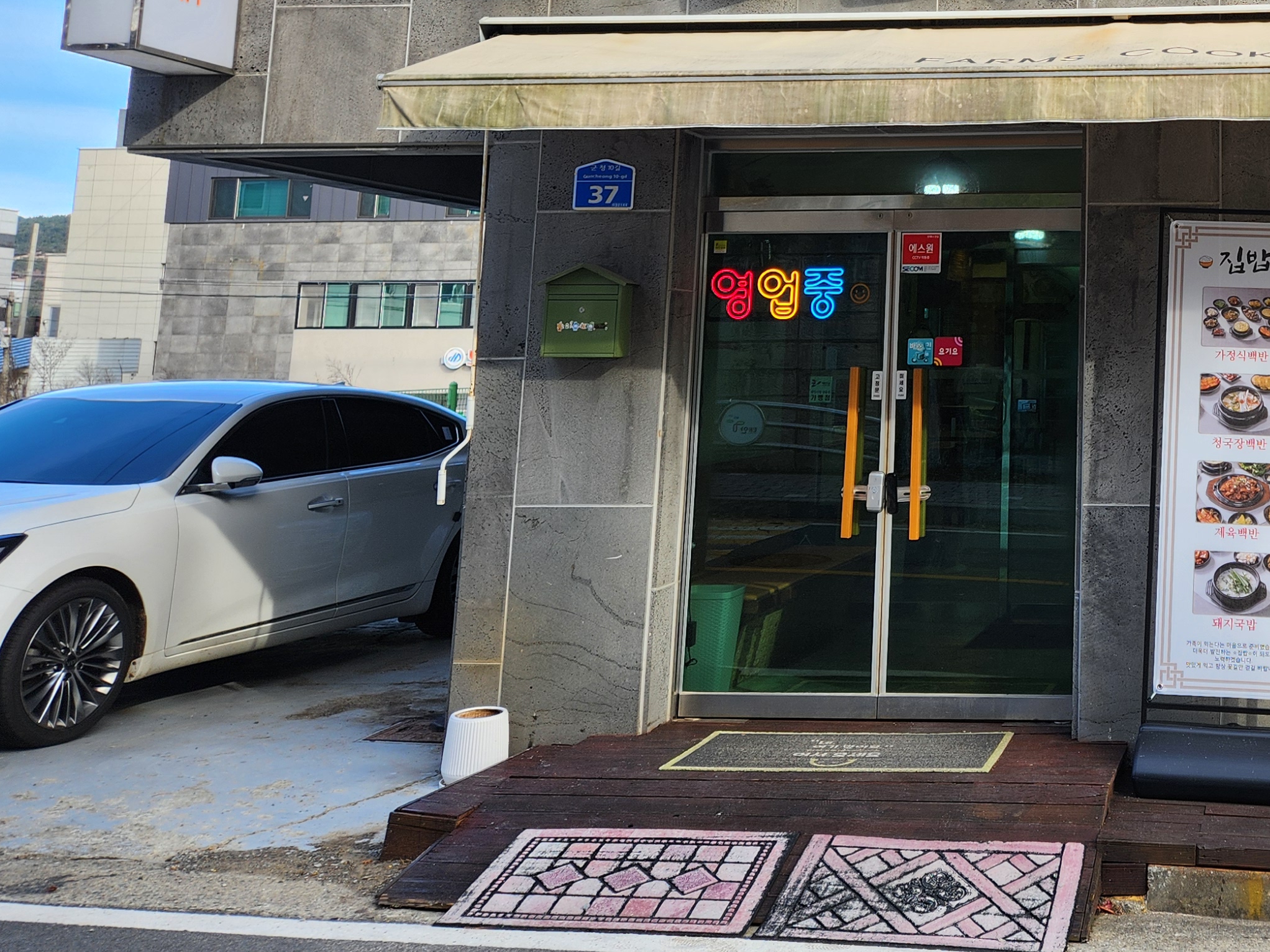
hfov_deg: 38.6
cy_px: 63
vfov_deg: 30.5
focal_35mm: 45
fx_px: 1651
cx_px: 1188
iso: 20
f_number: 1.8
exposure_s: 1/261
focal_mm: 5.4
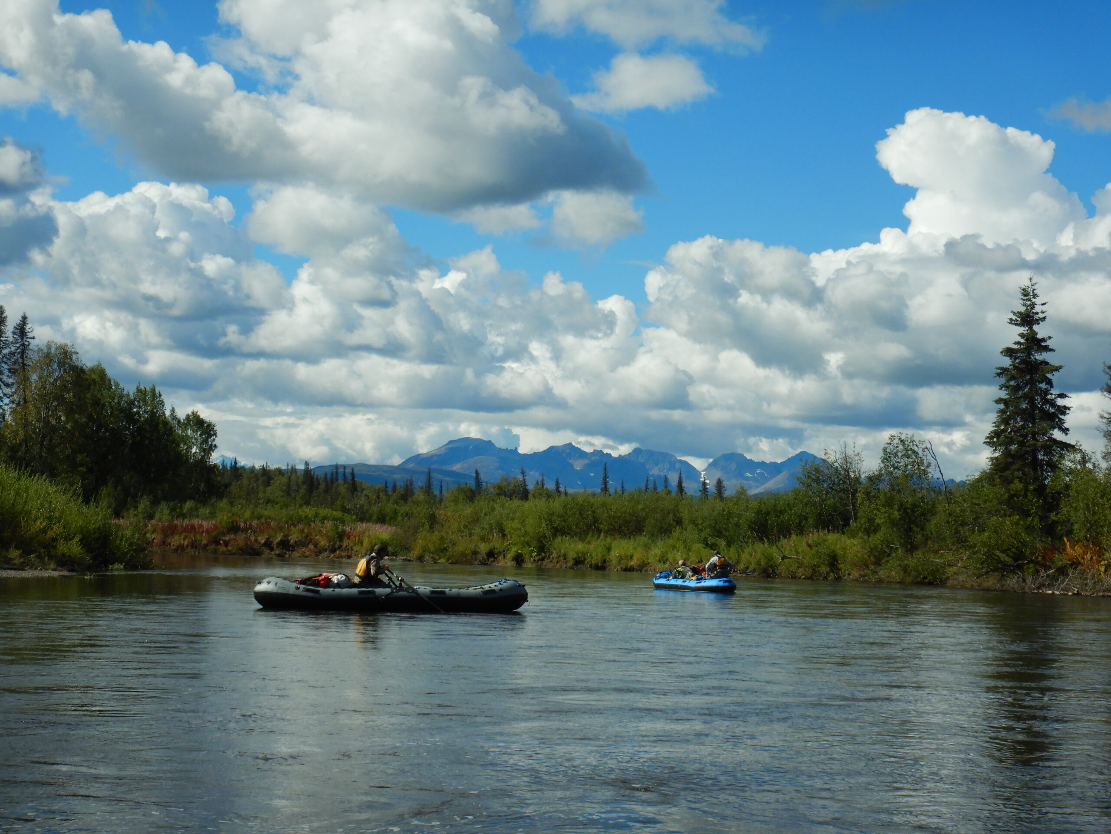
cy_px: 417
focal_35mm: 61
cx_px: 556
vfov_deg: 24.0
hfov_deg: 31.7
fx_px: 1958
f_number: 8.9
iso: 125
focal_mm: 11
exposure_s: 1/400
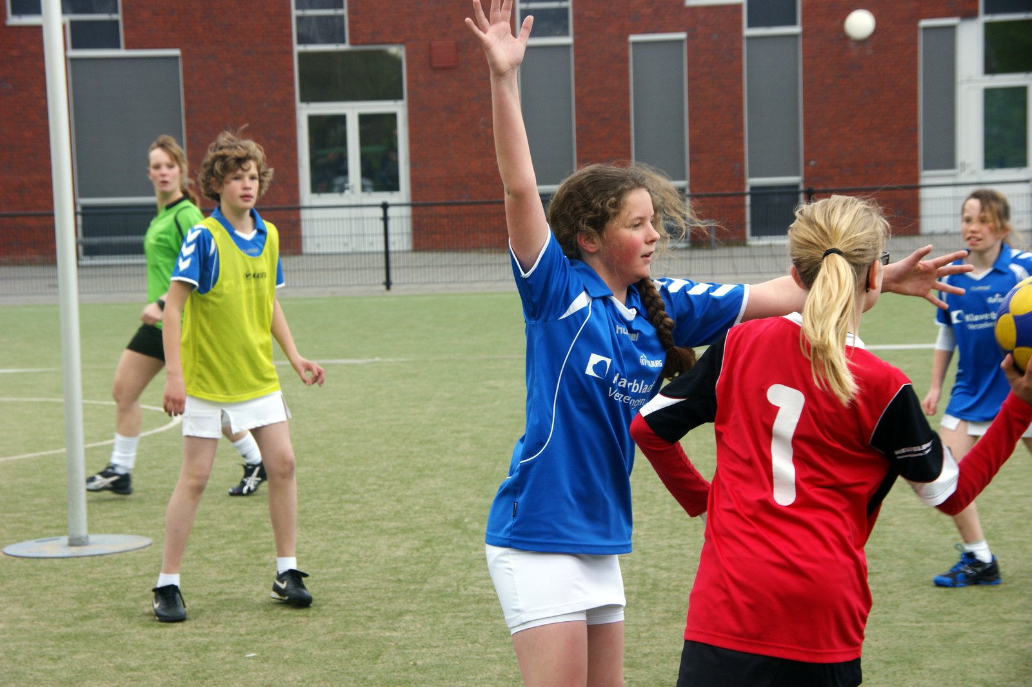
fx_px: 2579
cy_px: 344
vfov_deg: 15.2
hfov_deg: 22.6
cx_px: 516
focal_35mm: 90
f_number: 7.1
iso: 200
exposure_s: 1/250
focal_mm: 60
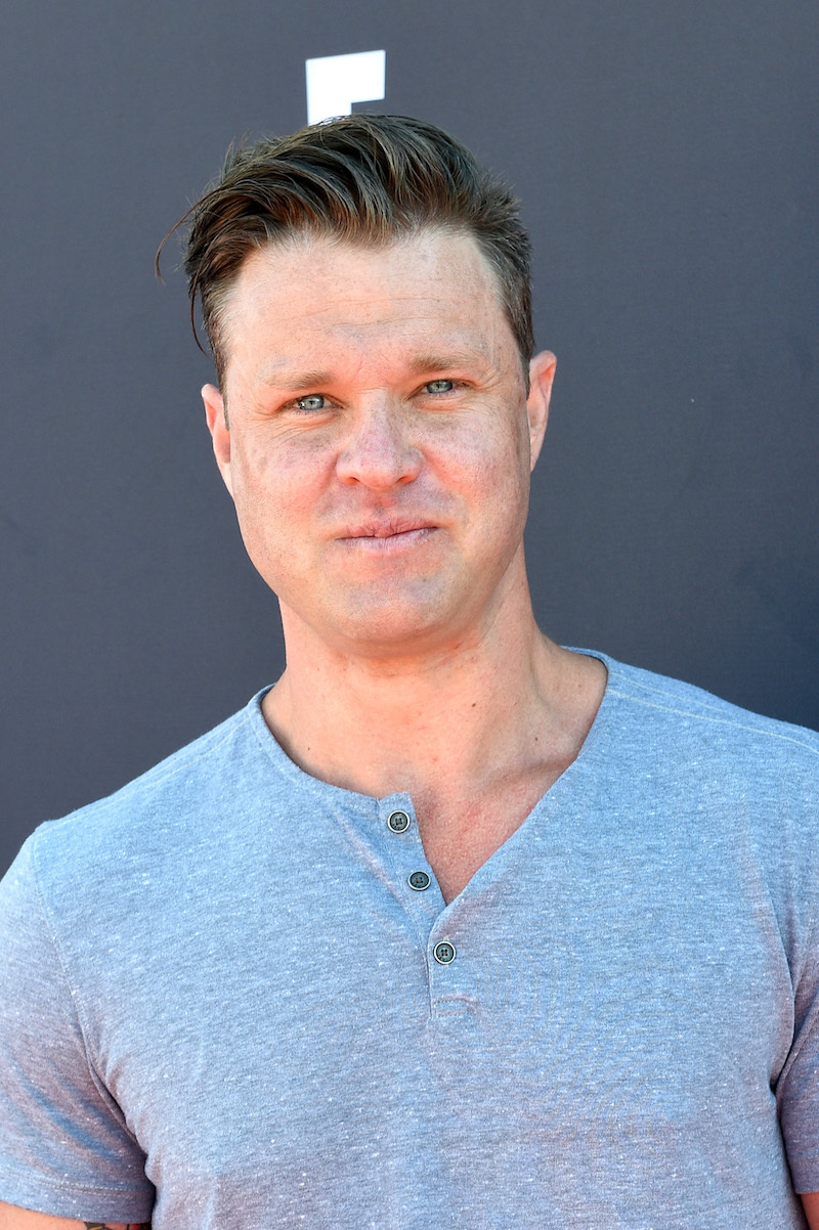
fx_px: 2391
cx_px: 410
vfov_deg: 28.9
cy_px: 615
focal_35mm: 70
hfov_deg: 19.4
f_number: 10
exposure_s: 1/160
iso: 640
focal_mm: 70
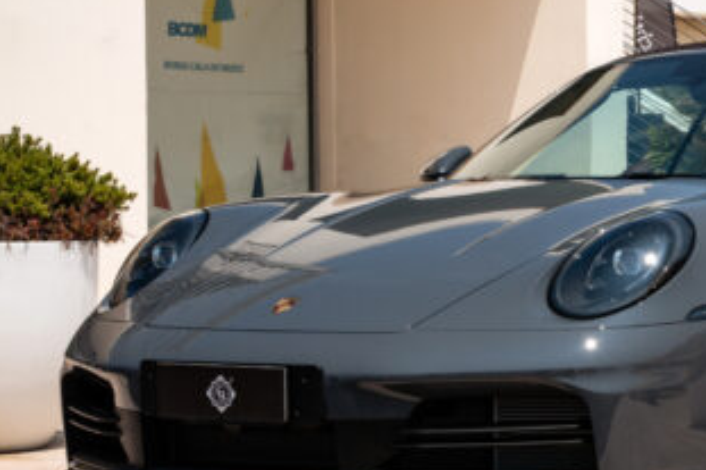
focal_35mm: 173
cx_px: 701
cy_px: 243
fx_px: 3391
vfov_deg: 7.9
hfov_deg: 11.8
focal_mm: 70
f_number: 22
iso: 200
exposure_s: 1/125
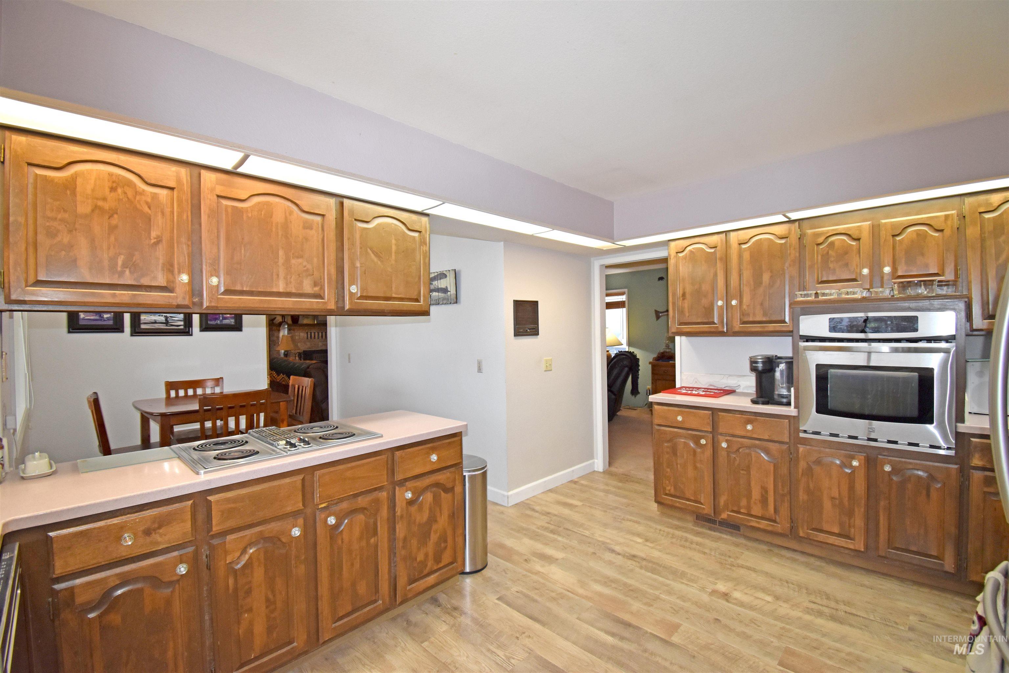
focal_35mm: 15
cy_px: 336
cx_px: 504
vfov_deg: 77.3
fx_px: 420
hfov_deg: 100.4
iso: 800
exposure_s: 1/100
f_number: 5
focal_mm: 10
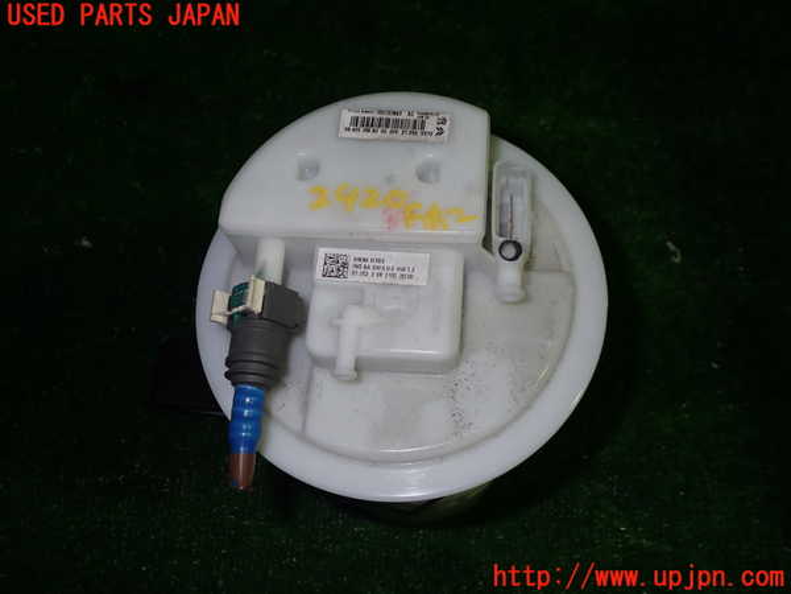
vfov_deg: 39.7
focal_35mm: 36
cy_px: 297
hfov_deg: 51.4
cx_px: 396
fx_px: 823
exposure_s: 1/40
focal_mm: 6.37
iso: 200
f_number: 7.1
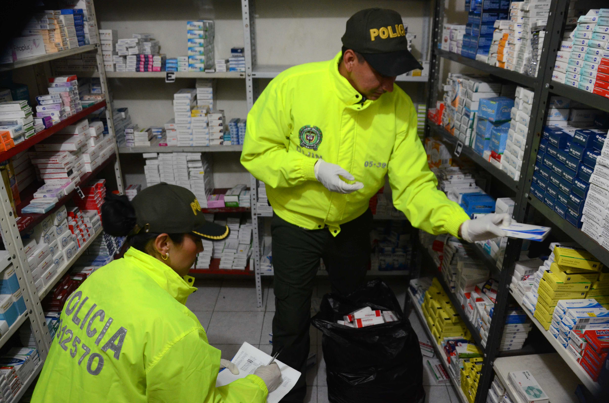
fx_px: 456
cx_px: 304
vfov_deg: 47.7
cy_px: 202
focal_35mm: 27
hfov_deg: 67.5
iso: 1800
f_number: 3.5
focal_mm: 18
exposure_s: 1/60
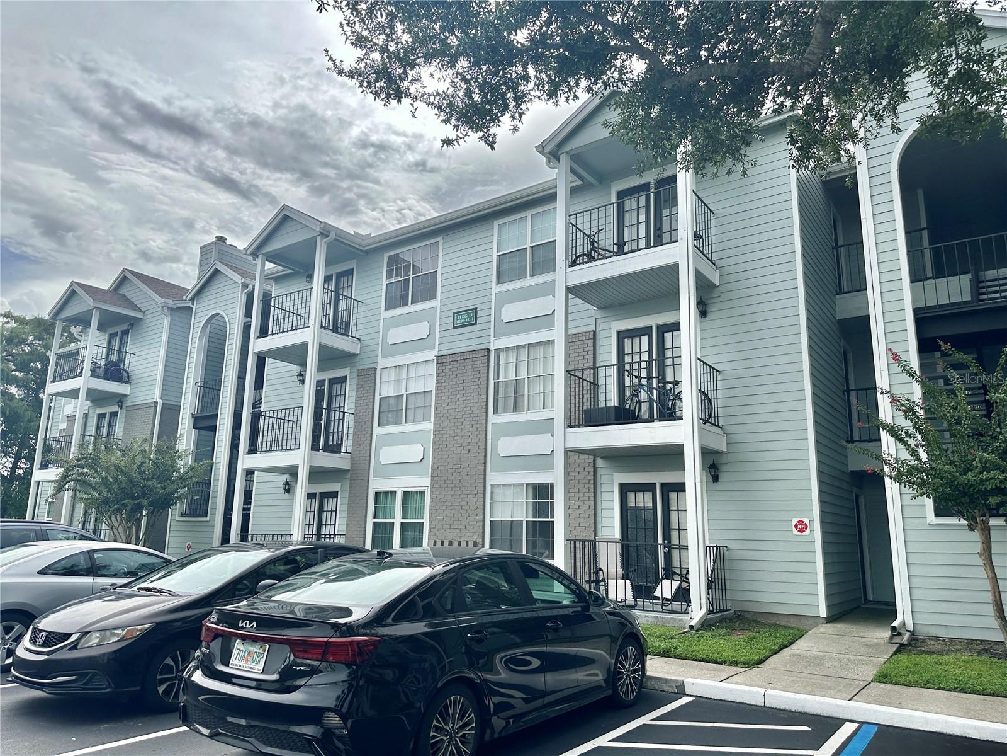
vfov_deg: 56.8
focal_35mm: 24
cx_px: 504
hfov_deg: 71.6
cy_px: 378
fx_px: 698
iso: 80
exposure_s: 1/2155
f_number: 1.78
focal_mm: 6.86
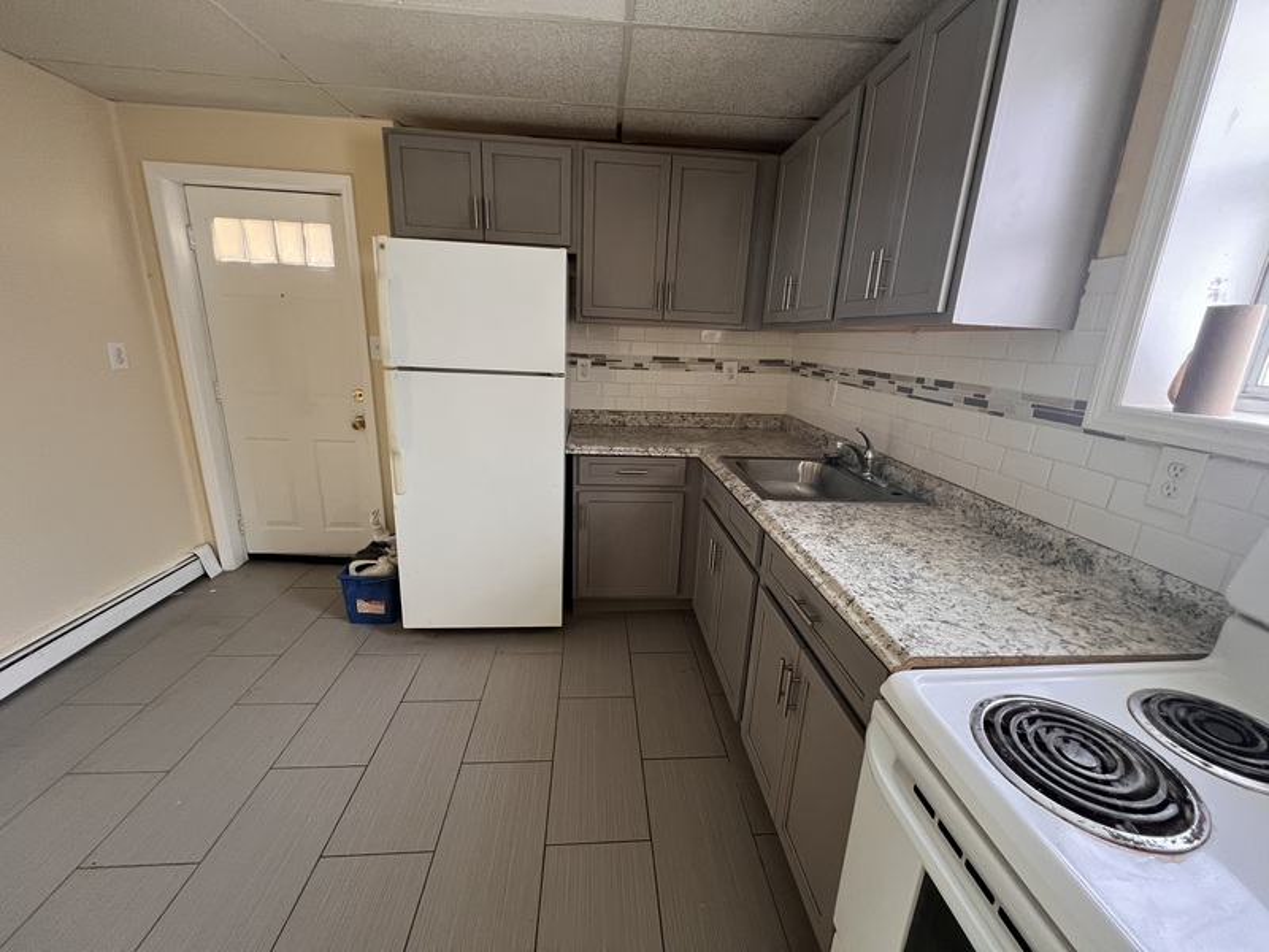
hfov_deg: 106.2
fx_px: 477
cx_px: 634
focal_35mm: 13
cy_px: 476
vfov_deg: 89.9
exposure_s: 1/65
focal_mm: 1.57
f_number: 1.8
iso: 250
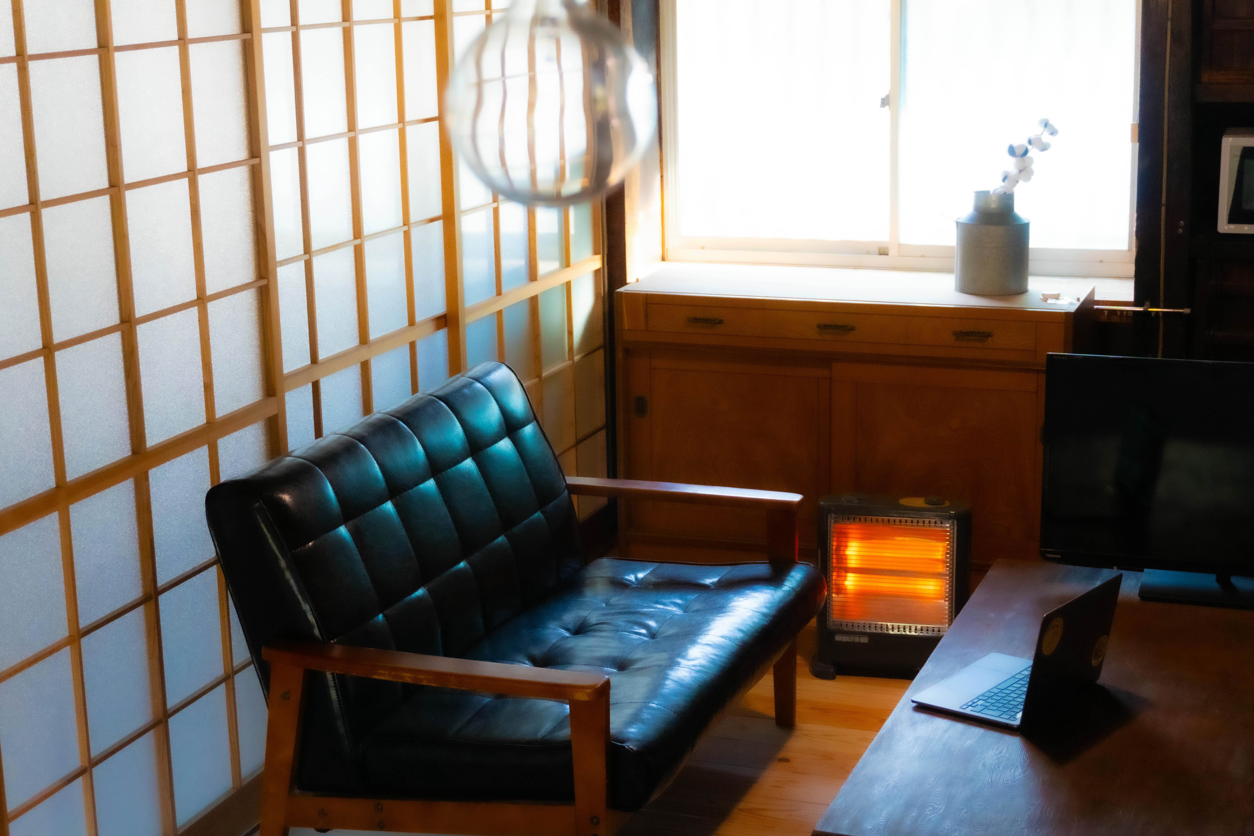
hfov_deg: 34.2
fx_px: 2038
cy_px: 418
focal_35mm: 58
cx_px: 627
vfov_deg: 23.2
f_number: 5.6
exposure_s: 1/100
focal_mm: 39
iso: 5000
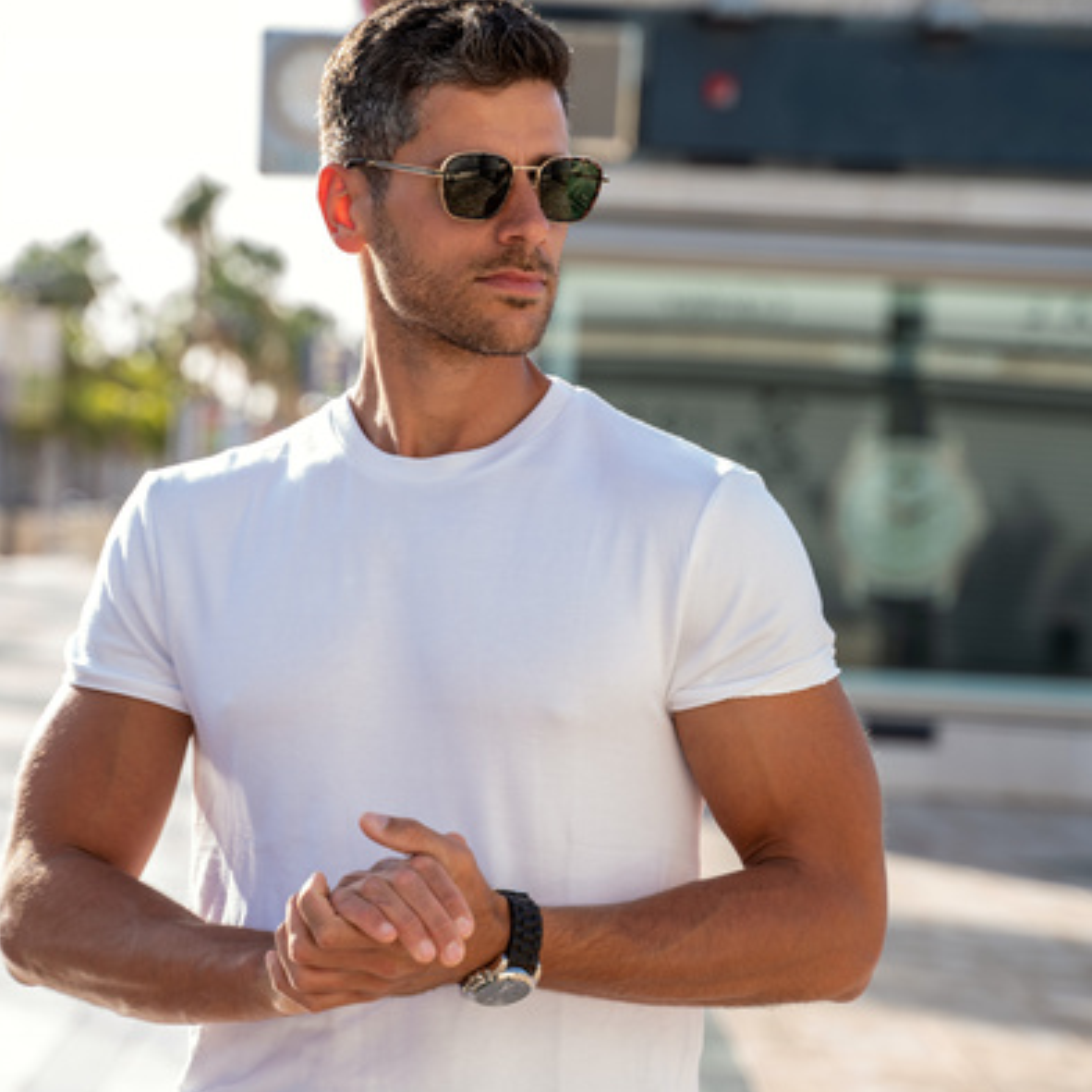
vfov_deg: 17.9
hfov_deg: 17.9
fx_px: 3462
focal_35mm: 97
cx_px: 355
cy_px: 552
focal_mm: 75
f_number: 3.5
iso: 50
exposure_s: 1/250
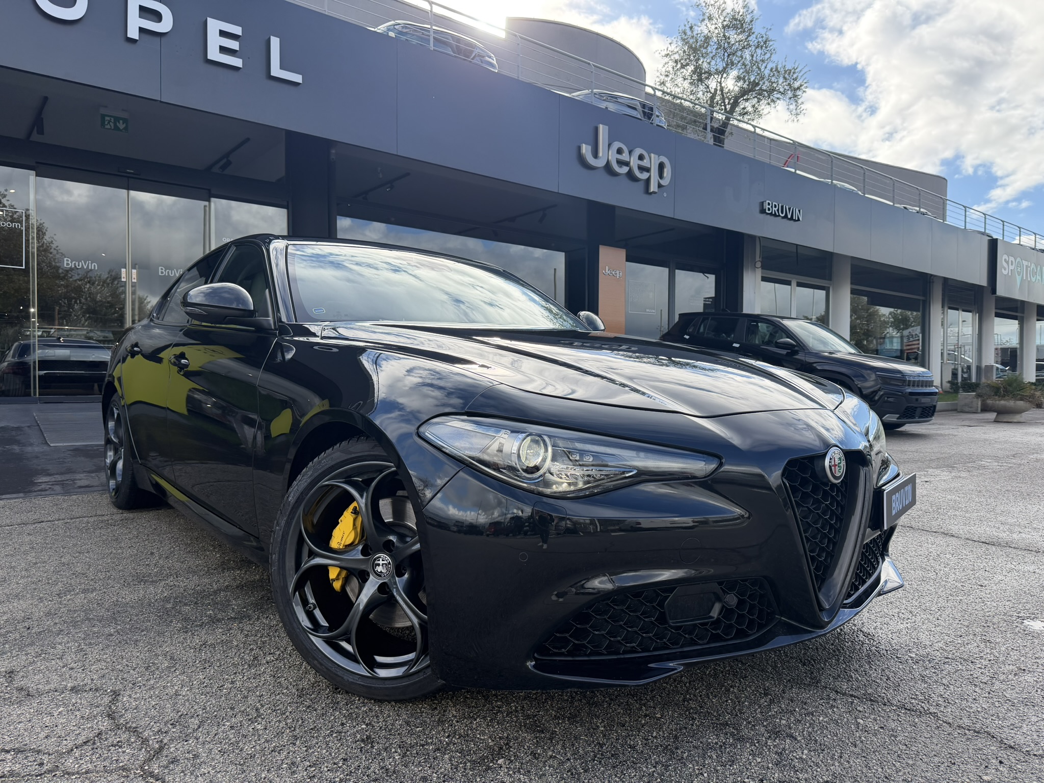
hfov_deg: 71.6
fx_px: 724
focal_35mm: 24
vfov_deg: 56.8
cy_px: 392
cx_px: 522
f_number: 1.78
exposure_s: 1/1949
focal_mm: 6.76
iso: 100
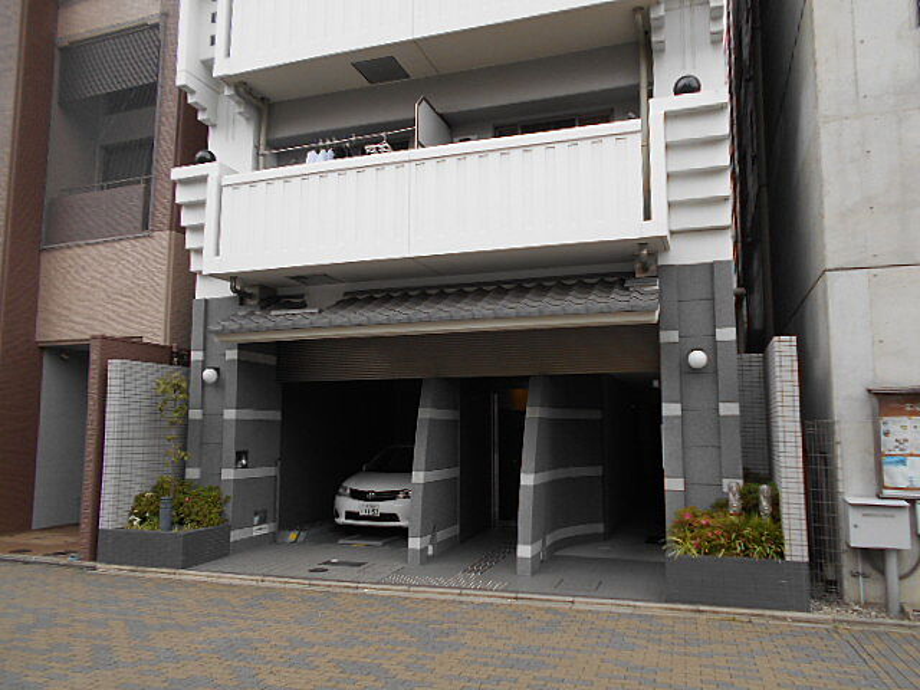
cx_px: 460
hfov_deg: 67.3
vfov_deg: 53.1
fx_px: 691
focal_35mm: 26
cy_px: 345
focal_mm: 4.6
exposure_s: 1/80
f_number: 3.2
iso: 80
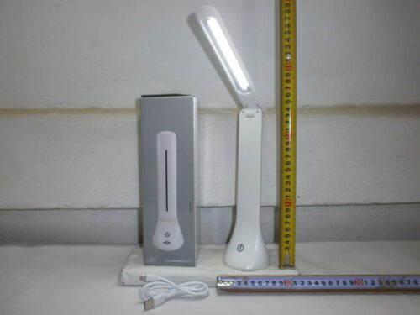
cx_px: 210
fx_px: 328
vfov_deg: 51.4
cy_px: 158
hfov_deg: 65.3
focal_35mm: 27
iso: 125
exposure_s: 1/30
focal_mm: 4.8
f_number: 2.9
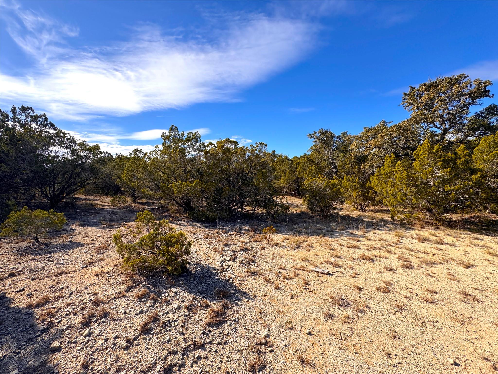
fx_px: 201
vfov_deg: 85.7
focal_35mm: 14
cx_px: 249
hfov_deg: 102.1
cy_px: 187
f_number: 2.2
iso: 40
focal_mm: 2.22
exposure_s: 1/1600
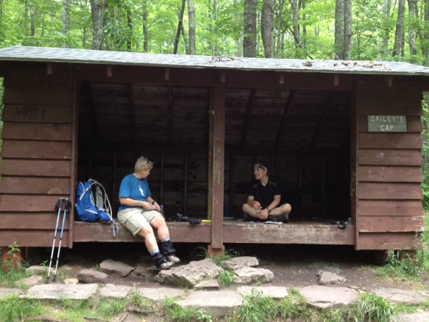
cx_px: 217
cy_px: 169
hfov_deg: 46.8
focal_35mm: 40
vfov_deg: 36.0
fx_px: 496
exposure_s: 1/30
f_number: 2.4
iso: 80
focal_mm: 4.28
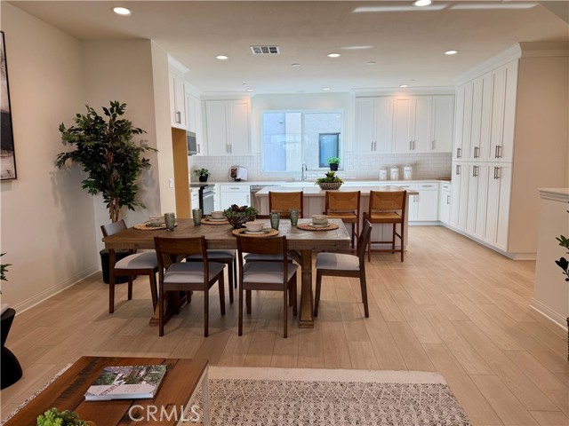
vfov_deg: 56.8
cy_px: 213
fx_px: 394
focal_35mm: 24
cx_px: 284
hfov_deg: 71.6
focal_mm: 6.76
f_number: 1.78
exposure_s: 1/183
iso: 64
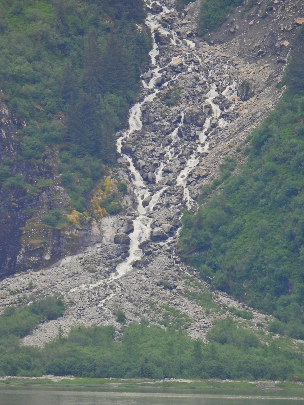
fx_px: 11709
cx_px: 152
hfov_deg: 1.5
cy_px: 202
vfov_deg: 2.0
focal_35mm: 1000
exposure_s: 1/500
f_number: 5.6
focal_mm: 178
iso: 320
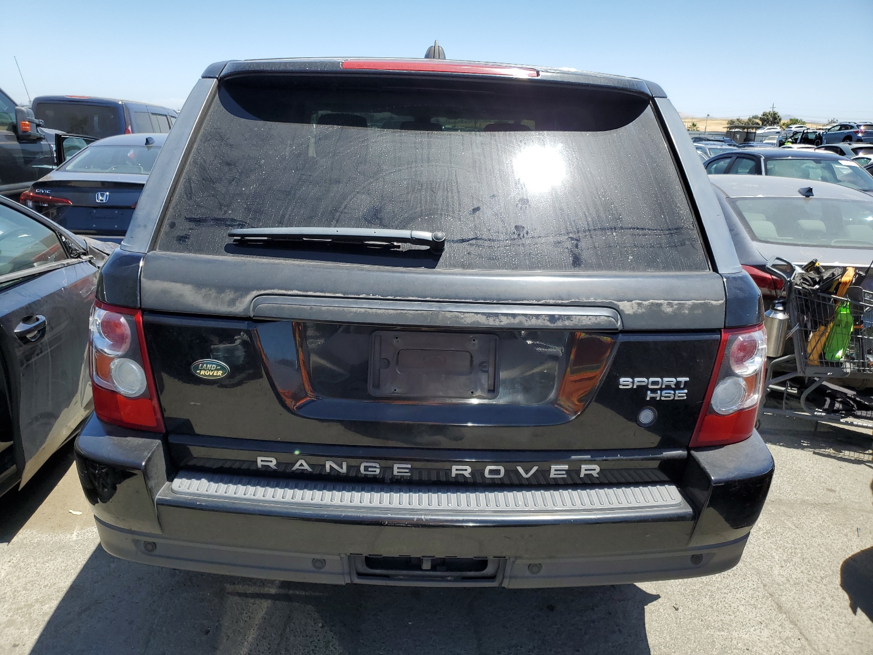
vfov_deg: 53.1
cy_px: 328
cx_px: 436
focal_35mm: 26
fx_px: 656
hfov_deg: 67.3
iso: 50
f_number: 1.5
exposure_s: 1/2000
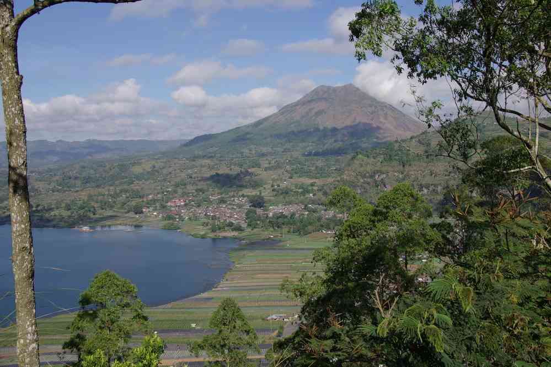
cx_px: 276
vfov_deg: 33.2
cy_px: 184
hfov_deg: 48.2
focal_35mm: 40
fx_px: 615
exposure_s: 1/250
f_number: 8
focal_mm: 26.8
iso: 100
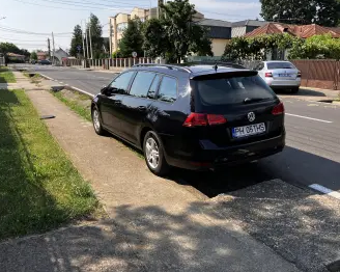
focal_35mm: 30
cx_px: 178
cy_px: 134
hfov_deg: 58.8
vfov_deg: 48.5
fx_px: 302
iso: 32
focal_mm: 3.99
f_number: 1.8
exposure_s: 1/827
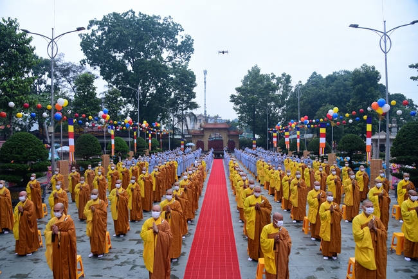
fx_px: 279
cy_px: 140
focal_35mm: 24
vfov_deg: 53.2
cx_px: 209
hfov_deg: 73.7
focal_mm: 24
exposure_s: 1/60
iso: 400
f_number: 6.3
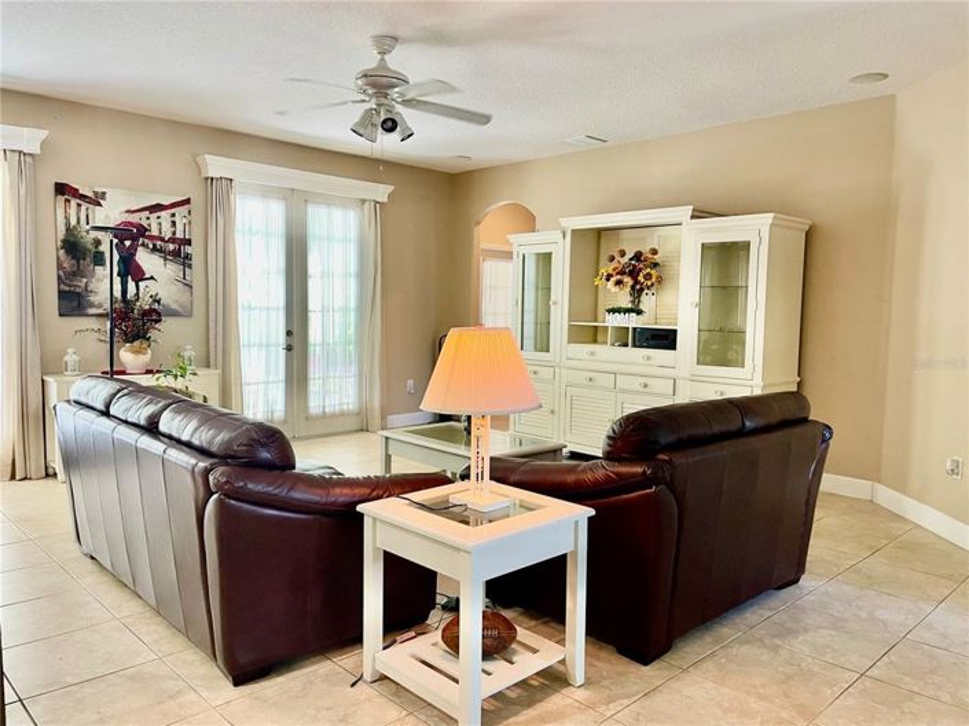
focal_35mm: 26
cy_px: 363
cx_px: 484
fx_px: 727
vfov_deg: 53.0
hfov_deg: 67.3
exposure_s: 1/60
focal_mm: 4.2
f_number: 1.6
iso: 200
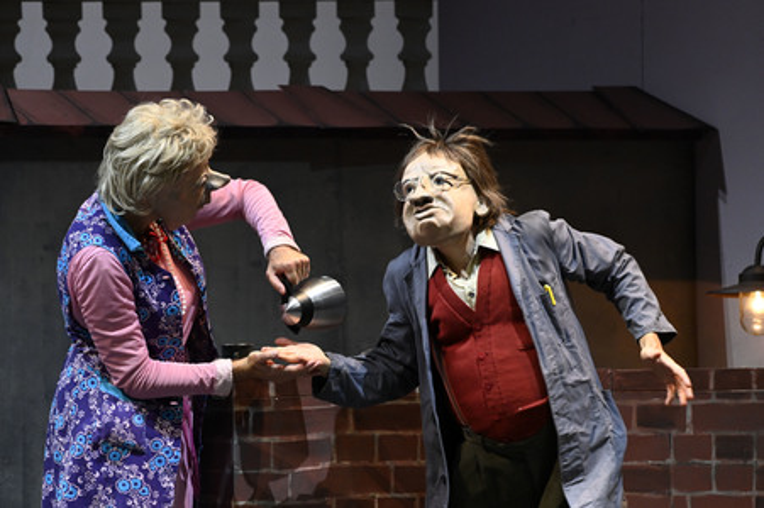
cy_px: 254
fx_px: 6998
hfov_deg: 6.2
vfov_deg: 4.2
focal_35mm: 330
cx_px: 382
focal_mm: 330
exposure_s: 1/200
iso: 6400
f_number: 5.6
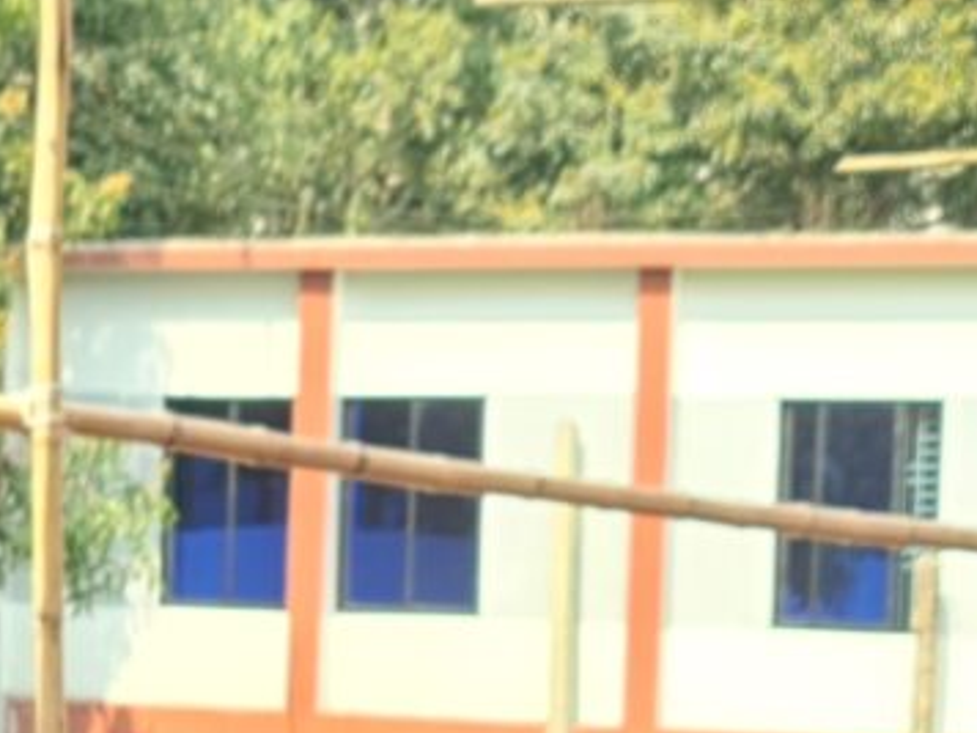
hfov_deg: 10.9
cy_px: 964
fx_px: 5080
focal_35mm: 180
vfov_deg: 8.1
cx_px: 63
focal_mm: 7
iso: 50
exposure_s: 1/124
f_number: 1.8
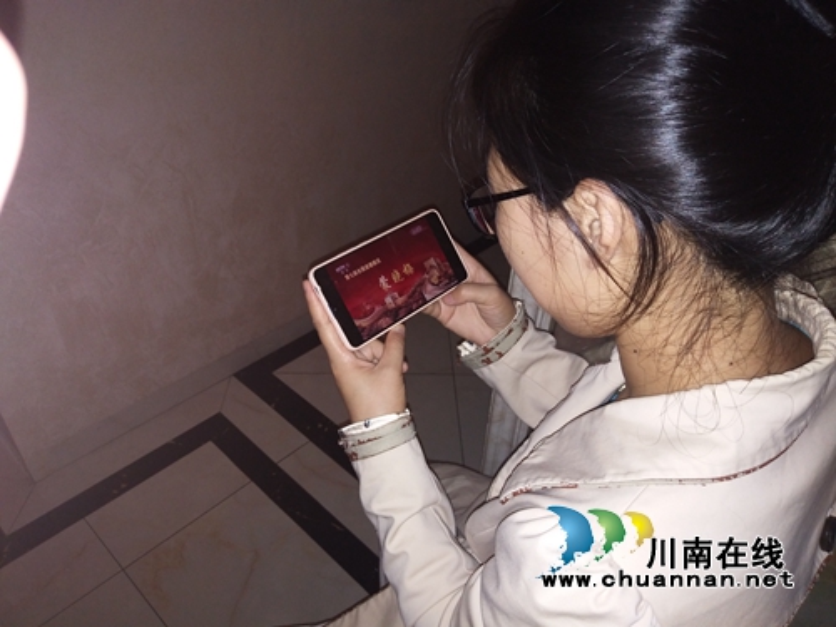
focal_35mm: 26
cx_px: 418
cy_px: 314
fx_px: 628
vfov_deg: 53.1
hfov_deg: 67.3
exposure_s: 1/33.3
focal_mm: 3.88
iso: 160
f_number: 2
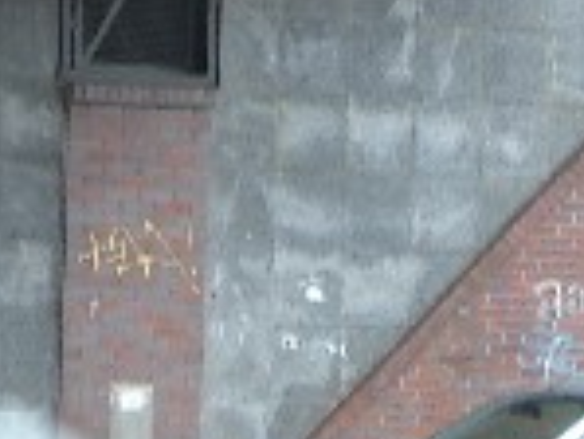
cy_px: -159
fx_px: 5285
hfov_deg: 6.3
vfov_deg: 4.7
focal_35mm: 313
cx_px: -10
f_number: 4.4
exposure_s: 1/15
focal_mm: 16.6
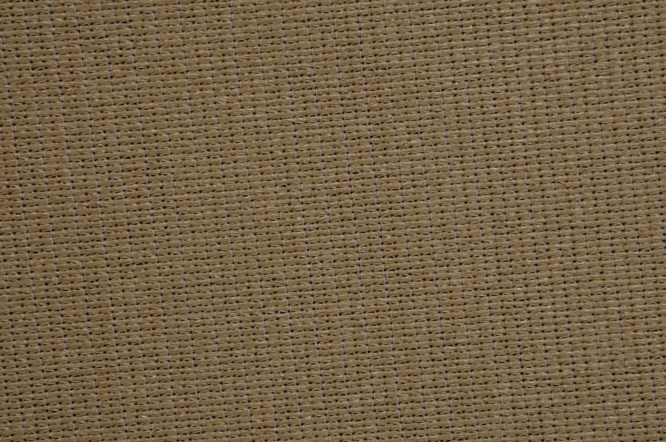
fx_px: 2911
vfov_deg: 8.7
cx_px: 333
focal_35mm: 158
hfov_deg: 13.1
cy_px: 221
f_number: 20
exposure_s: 1/60
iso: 200
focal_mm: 105
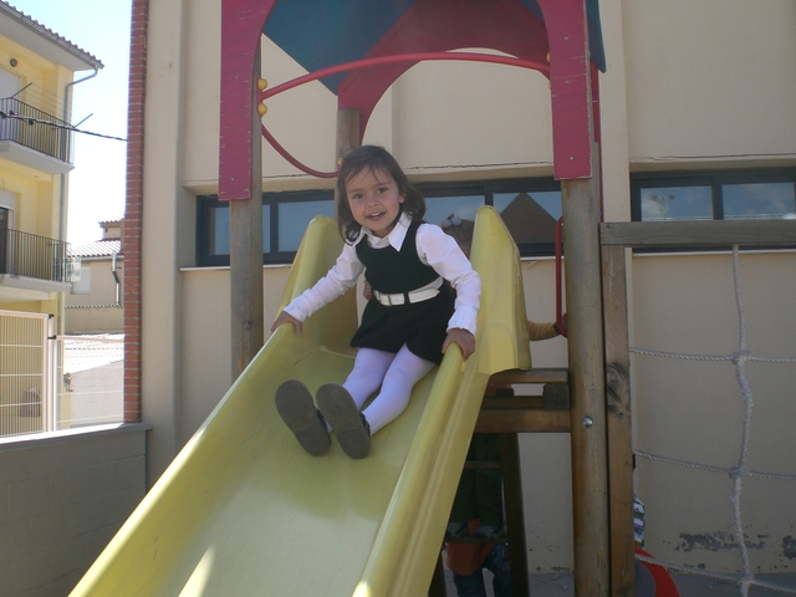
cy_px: 298
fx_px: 874
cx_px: 398
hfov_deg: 49.0
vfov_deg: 37.7
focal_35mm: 38
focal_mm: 6.3
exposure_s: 1/250
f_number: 4.4
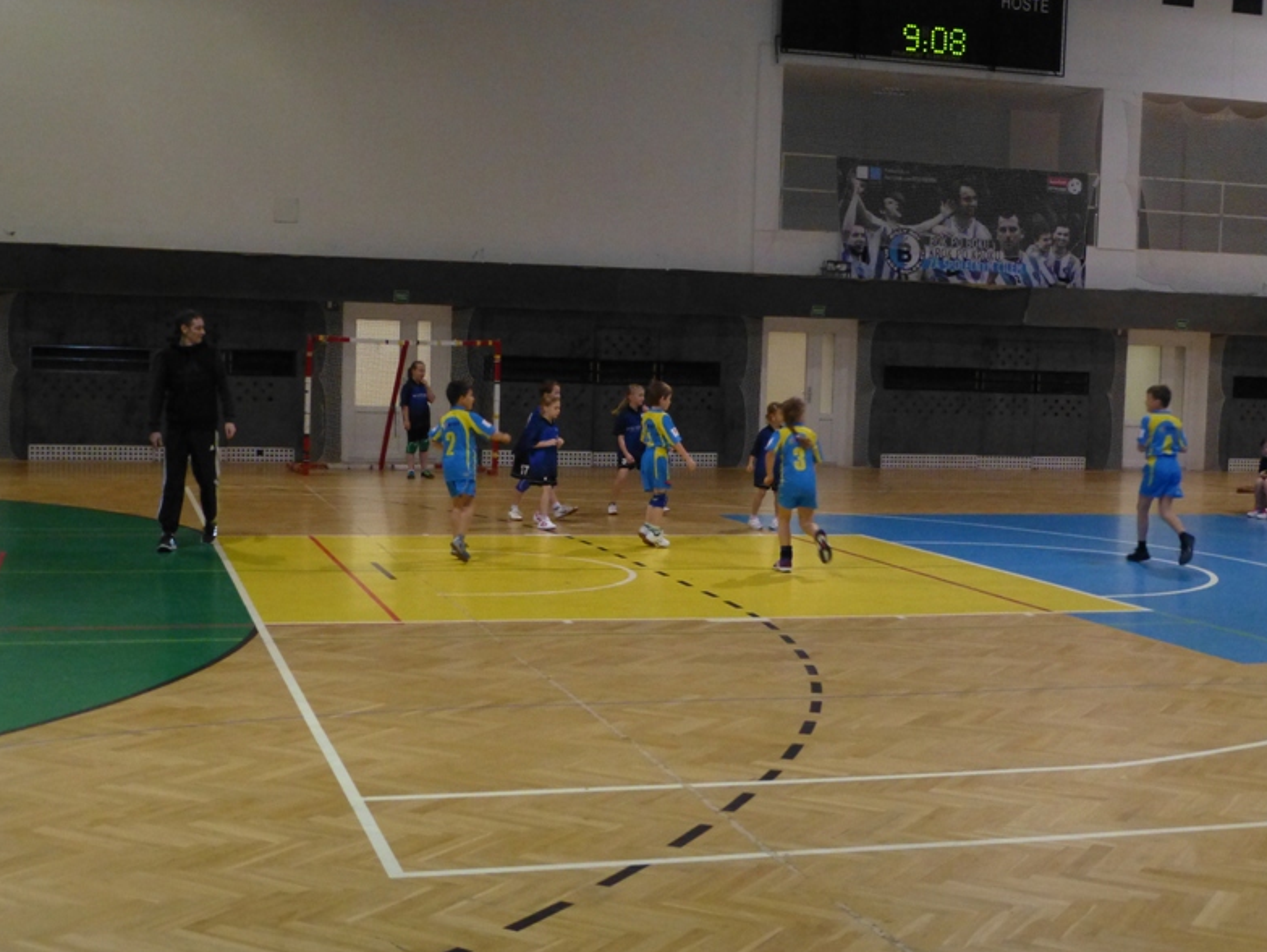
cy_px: 484
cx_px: 631
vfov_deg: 30.3
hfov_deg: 39.6
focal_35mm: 48
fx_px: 1758
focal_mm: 8.5
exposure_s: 1/60
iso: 800
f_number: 4.2
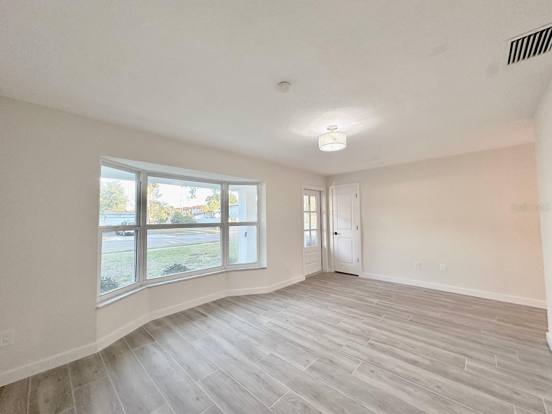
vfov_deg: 85.7
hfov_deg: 102.1
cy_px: 207
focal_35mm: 14
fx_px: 223
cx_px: 276
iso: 160
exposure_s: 1/120
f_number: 2.2
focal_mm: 2.22
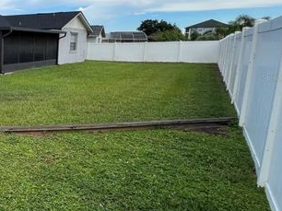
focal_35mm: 30
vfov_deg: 46.3
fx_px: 244
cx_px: -24
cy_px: 77
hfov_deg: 45.7
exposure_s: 1/758
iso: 32
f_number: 1.8
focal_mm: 1.57
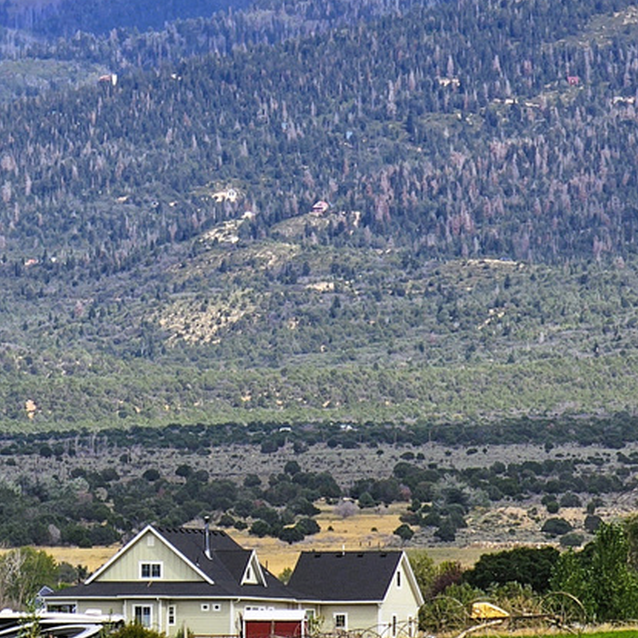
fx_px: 10468
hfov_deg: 3.5
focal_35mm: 502
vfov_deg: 3.5
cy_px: 261
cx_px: 0
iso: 50
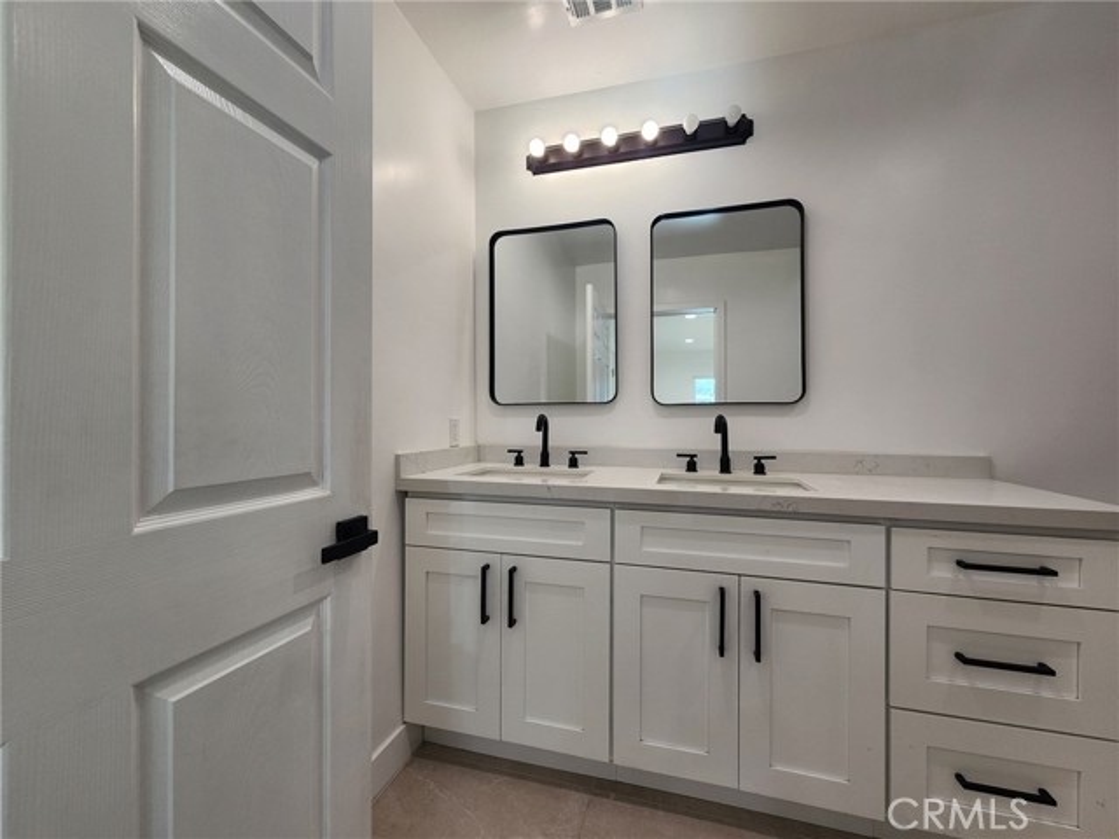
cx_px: 560
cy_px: 420
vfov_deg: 89.9
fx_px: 420
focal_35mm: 13
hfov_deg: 106.2
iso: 50
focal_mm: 2.2
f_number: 2.2
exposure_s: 1/127
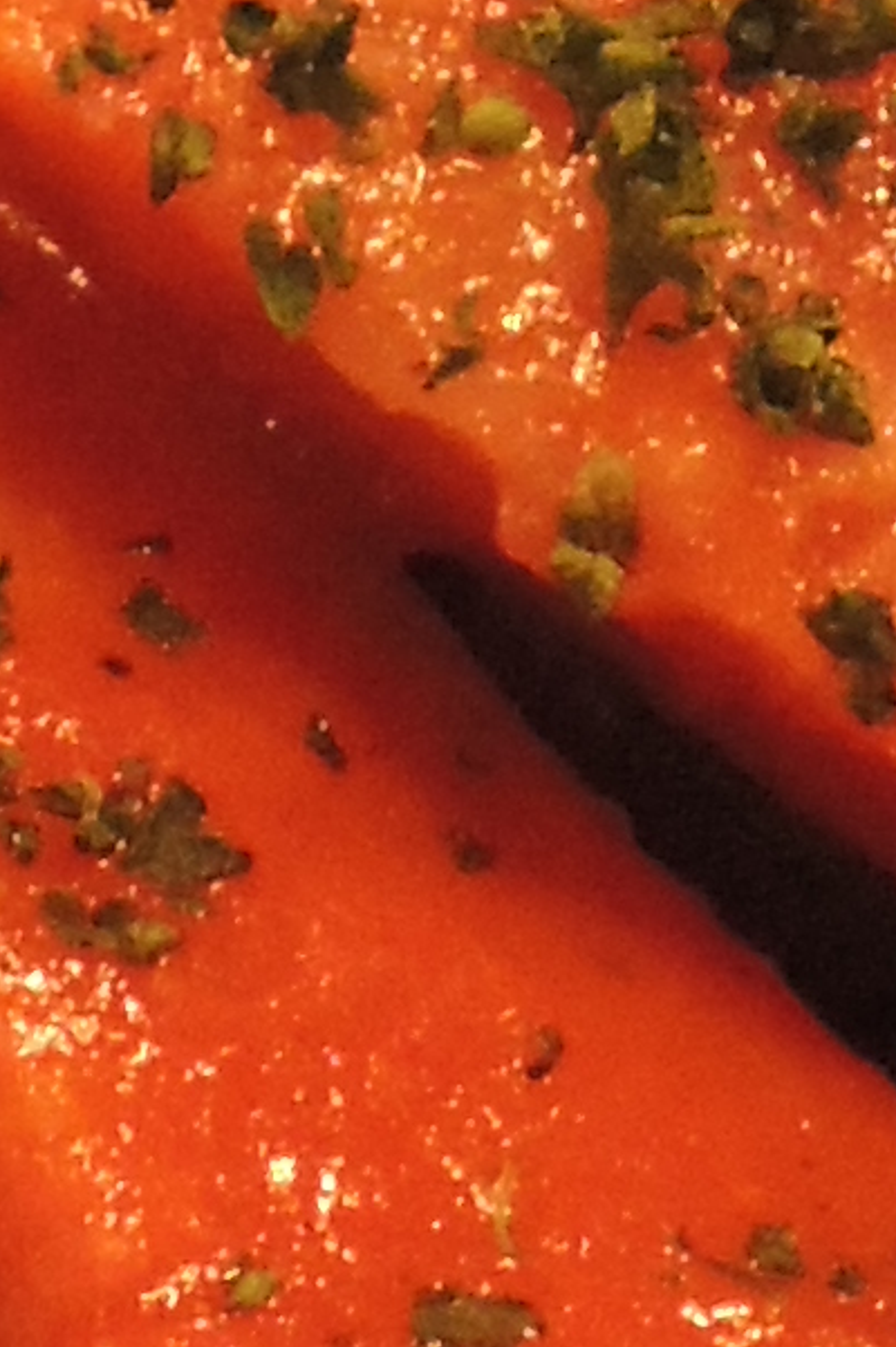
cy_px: 1116
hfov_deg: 3.4
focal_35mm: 399
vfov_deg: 5.2
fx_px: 14912
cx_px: 930
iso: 720
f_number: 3.7
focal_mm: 9
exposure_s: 1/15
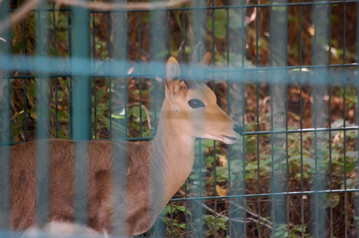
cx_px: 180
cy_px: 119
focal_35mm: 300
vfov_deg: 4.6
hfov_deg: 6.9
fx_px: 2989
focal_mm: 200
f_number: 5.6
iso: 1250
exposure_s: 1/60
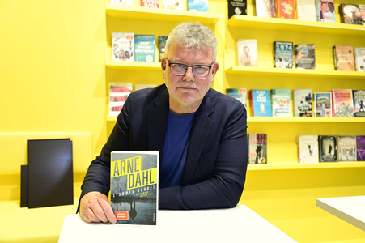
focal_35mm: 34
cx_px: 182
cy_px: 122
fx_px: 339
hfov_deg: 56.5
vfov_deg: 39.4
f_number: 3.5
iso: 1000
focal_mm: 33.5
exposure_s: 1/250
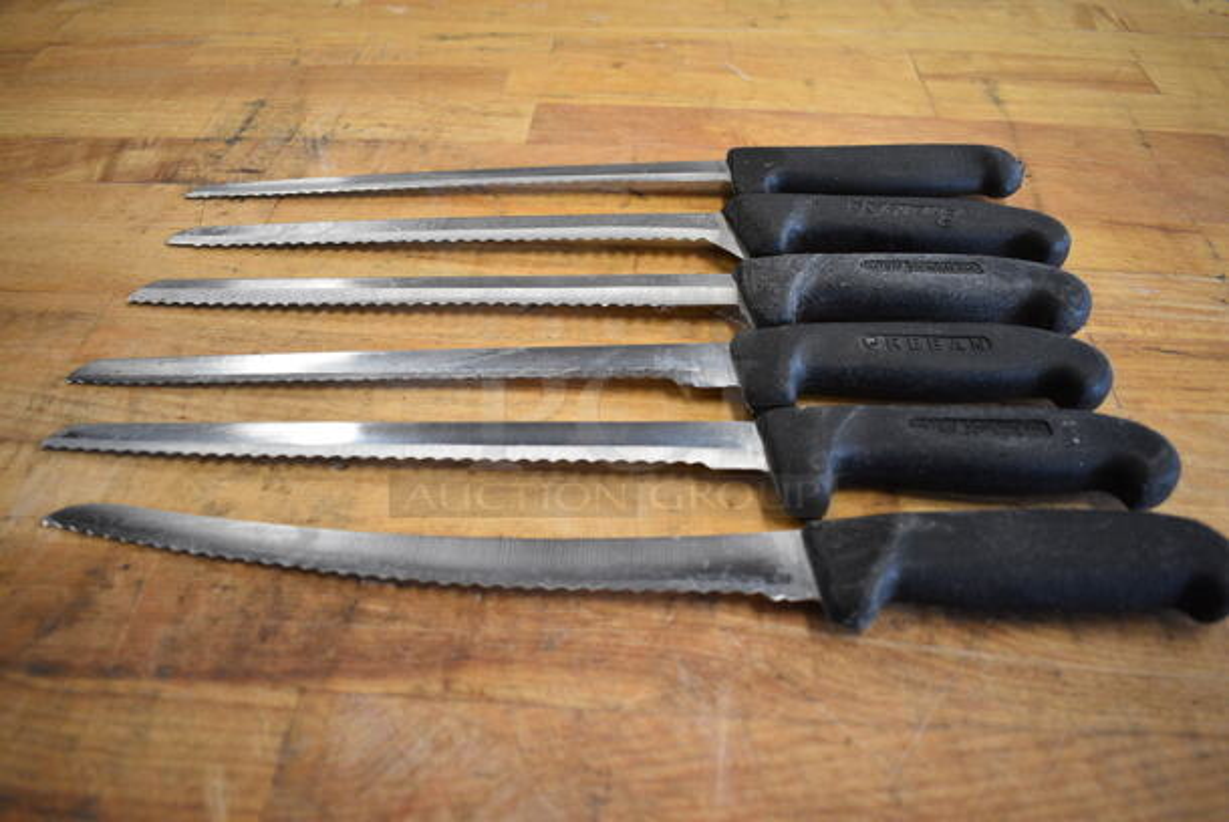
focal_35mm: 27
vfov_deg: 48.0
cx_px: 614
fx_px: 923
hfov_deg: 67.3
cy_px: 411
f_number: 3.5
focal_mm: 18
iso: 1100
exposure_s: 1/125
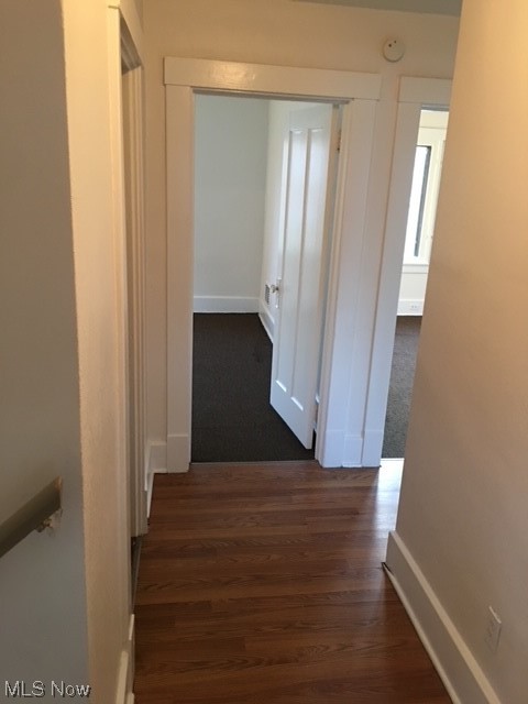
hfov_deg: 48.2
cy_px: 352
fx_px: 590
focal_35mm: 29
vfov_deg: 61.7
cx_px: 264
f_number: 2.2
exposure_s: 1/10
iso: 100
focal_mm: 4.15
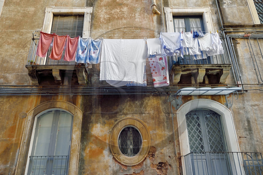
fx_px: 226
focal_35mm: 31
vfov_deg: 42.3
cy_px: 88
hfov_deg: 60.3
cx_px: 132
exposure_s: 1/100
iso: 800
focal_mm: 31
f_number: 6.3
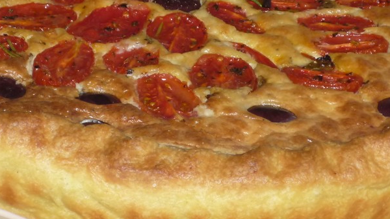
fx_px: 2254
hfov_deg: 9.9
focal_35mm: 218
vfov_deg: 5.6
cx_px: 179
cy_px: 46
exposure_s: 1/60
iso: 200
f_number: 5.8
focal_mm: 18.6
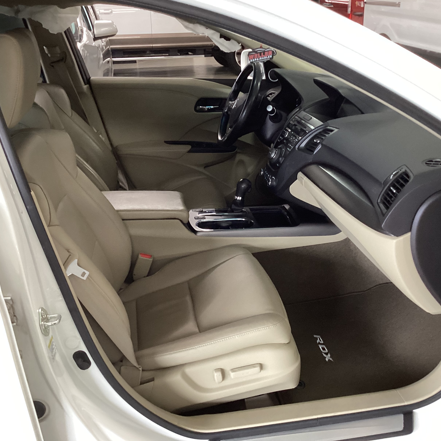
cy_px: 218
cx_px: 233
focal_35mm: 37
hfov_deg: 44.9
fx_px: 533
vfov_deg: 44.9
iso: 200
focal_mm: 3.3
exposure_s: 1/50
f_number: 2.4
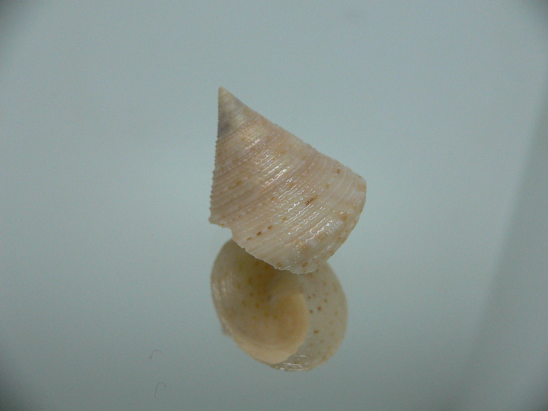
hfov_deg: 52.6
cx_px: 274
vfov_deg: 40.7
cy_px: 206
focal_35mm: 35
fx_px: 554
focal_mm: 4.6
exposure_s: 1/60
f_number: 2.8
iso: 200
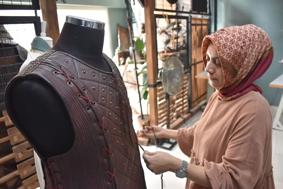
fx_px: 212
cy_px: 94
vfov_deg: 47.9
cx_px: 142
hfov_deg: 67.4
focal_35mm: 27
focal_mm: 18
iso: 800
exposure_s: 1/80
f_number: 4.5
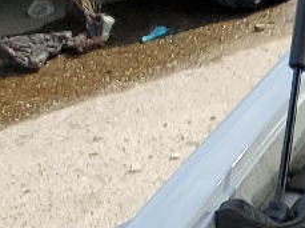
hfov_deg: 8.3
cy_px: 580
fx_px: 1601
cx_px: 1042
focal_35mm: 182
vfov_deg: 7.5
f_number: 1.5
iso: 50
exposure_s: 1/2000
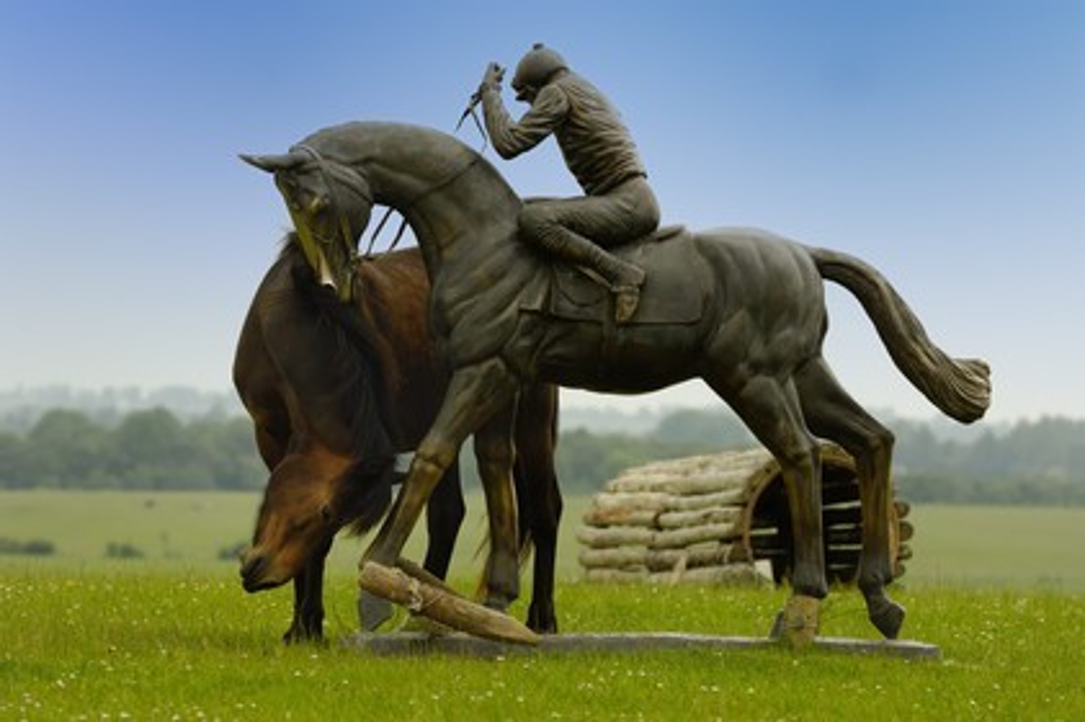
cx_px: 542
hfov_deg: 11.4
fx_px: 5421
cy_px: 361
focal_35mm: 180
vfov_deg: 7.6
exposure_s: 1/400
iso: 100
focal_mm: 120
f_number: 4
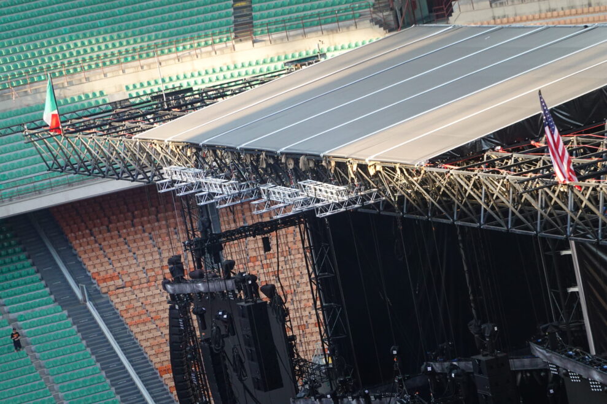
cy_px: 202
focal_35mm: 197
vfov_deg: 7.0
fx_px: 3321
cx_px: 304
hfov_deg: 10.4
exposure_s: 1/200
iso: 800
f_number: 4.5
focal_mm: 71.03
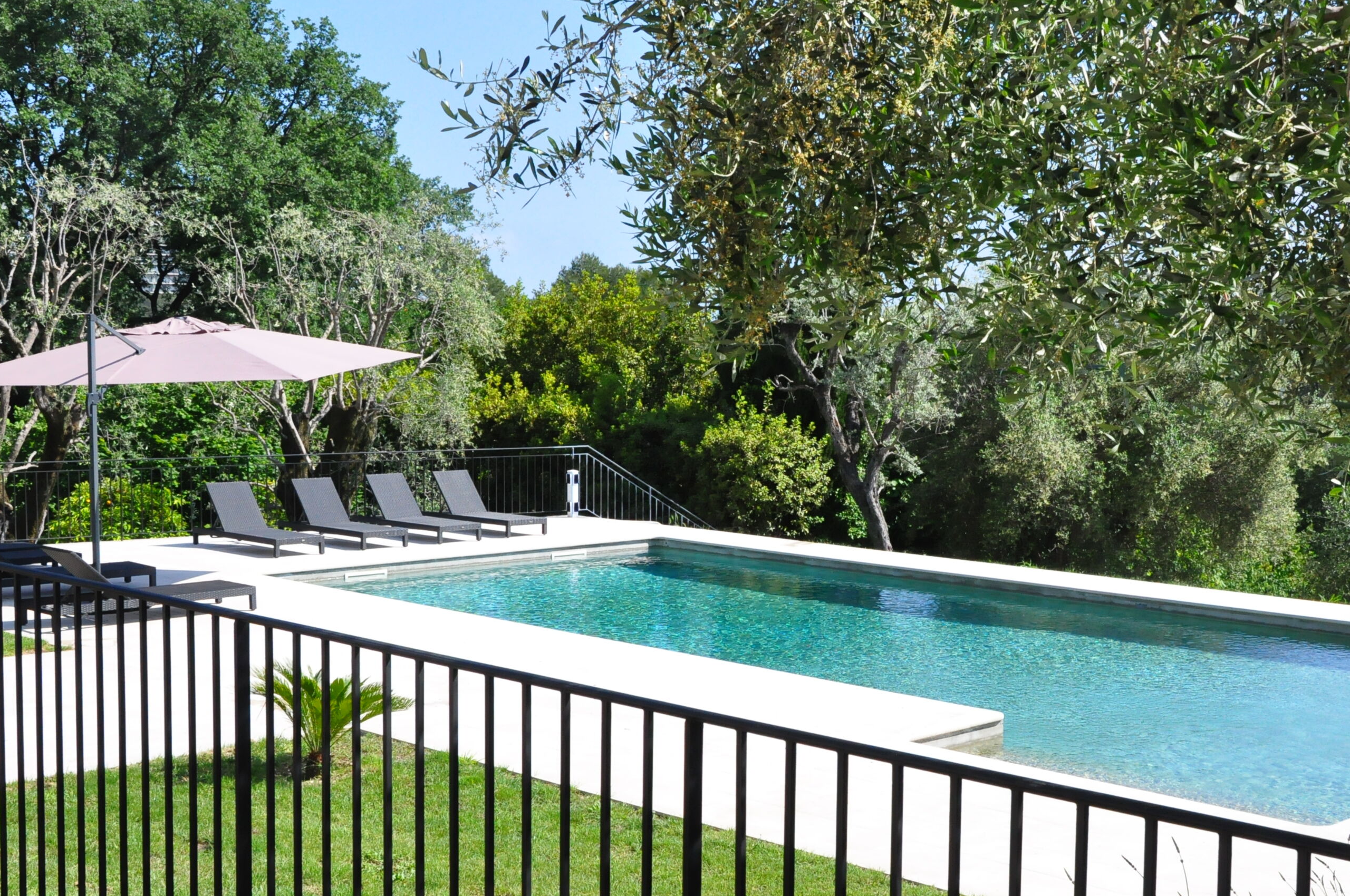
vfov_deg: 27.4
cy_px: 528
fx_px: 1835
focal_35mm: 49
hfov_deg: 40.3
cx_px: 759
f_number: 14
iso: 1600
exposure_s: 1/1600
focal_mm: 26
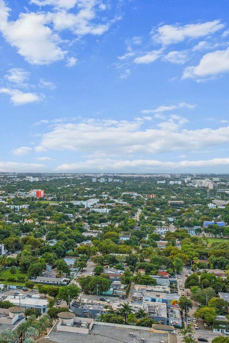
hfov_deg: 27.9
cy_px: 172
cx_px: 11
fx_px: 439
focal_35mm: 46
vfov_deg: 42.7
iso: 400
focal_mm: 20
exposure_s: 1/200
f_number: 8
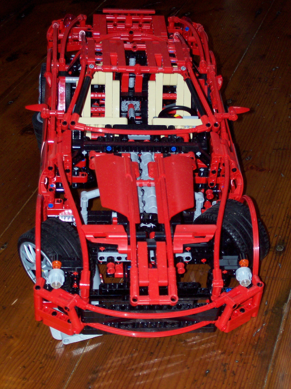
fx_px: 785
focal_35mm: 70
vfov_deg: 27.8
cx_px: 146
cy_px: 194
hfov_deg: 21.0
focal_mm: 11.6
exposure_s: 1/95.5
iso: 80
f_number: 3.8
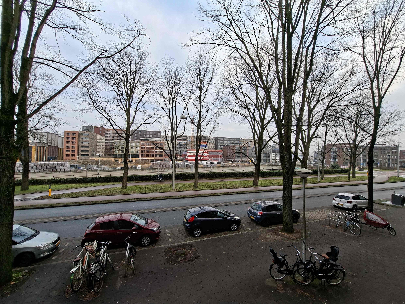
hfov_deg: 106.2
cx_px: 202
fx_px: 152
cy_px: 152
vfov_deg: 89.9
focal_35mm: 13
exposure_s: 1/120
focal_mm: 1.74
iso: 40
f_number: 2.2
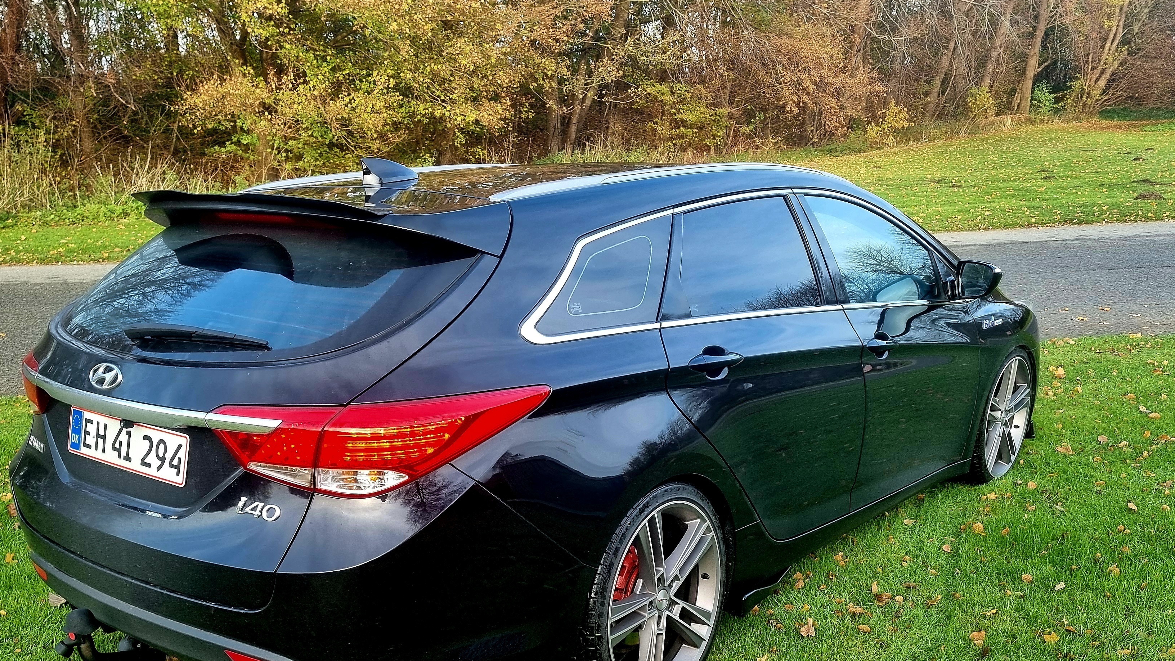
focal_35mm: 35
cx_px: 545
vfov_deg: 32.7
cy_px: 535
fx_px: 1091
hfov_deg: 56.6
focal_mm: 5.4
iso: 50
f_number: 1.8
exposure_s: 1/185
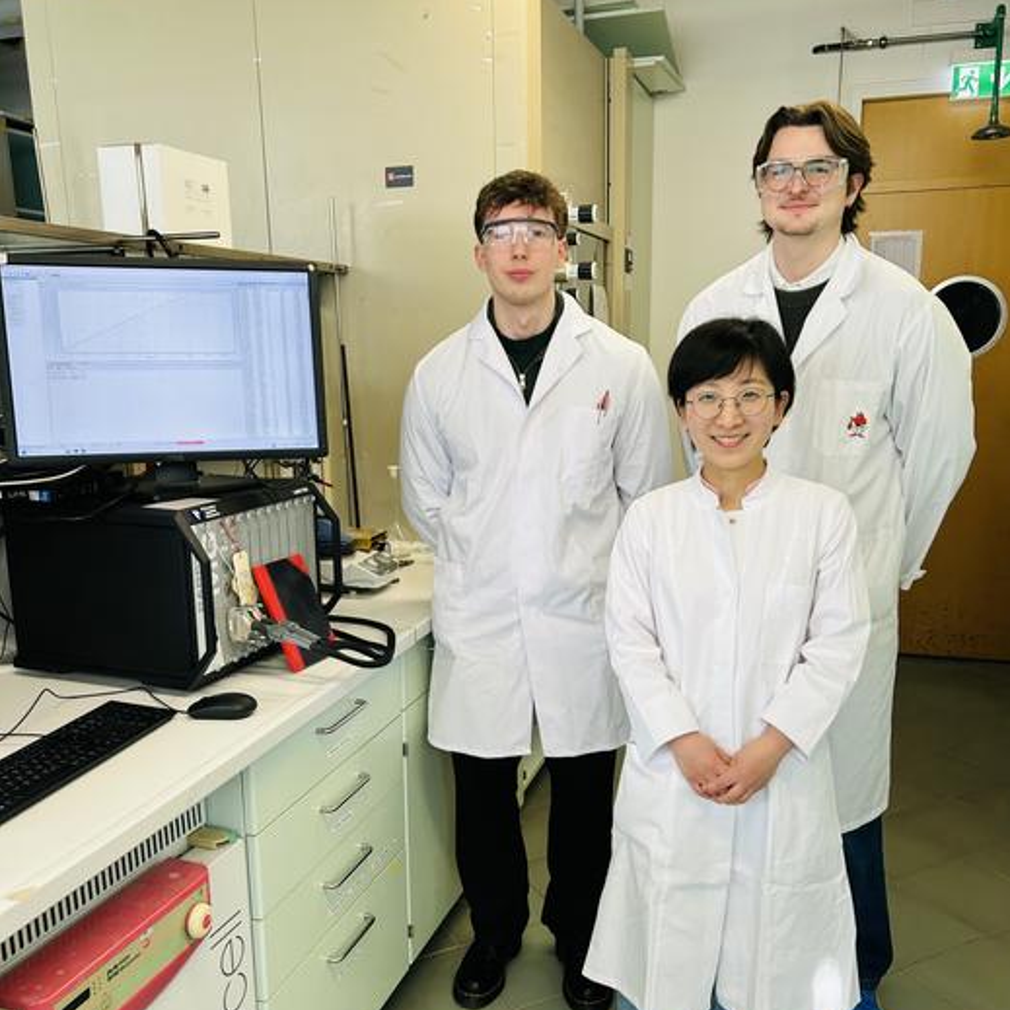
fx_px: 1023
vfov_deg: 52.4
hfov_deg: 52.5
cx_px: 509
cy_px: 568
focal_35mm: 31
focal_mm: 5.7
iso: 32
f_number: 1.5
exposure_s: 1/100
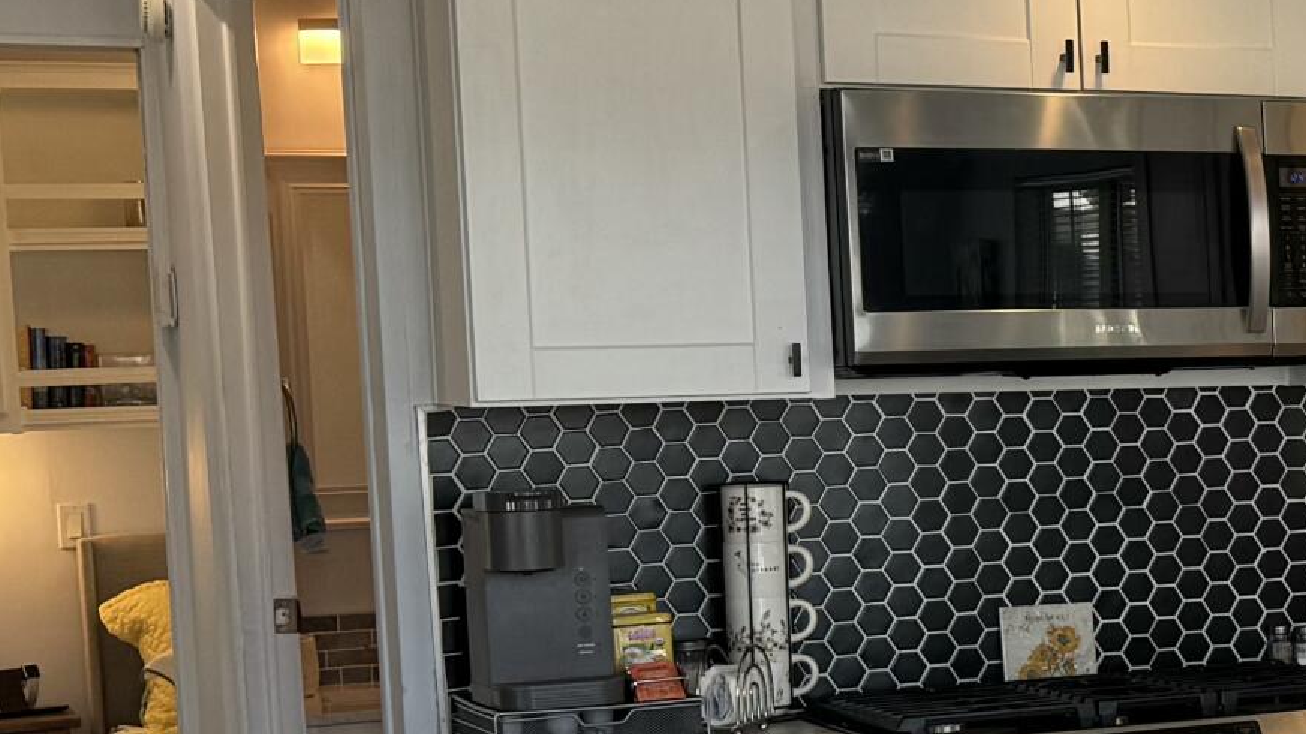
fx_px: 3116
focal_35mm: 90
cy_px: 526
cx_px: 2100
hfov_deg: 19.7
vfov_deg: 13.4
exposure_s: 1/174
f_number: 1.78
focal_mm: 6.76
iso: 64
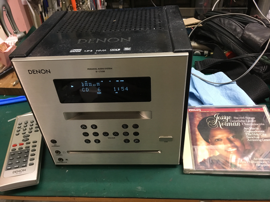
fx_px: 226
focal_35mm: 29
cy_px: 101
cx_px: 135
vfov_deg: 48.2
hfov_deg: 61.7
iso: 160
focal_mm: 4.15
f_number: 2.2
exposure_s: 1/30
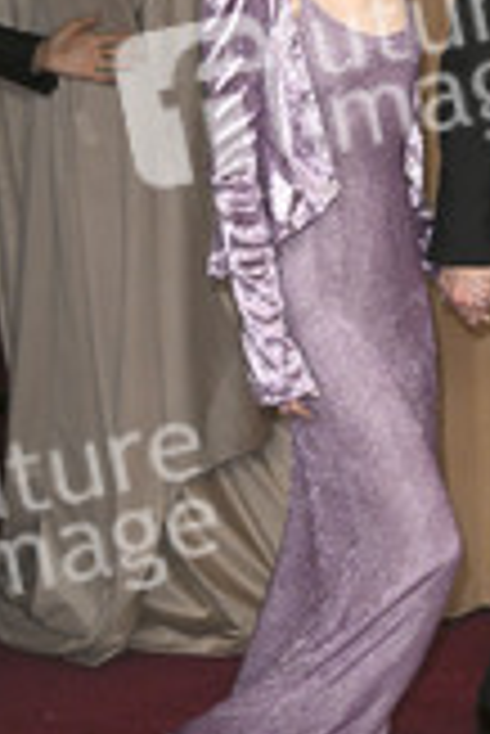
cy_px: 306
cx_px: 477
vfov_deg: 20.8
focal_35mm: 98
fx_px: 1996
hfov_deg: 13.8
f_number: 6.3
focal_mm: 40
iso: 2500
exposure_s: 1/320
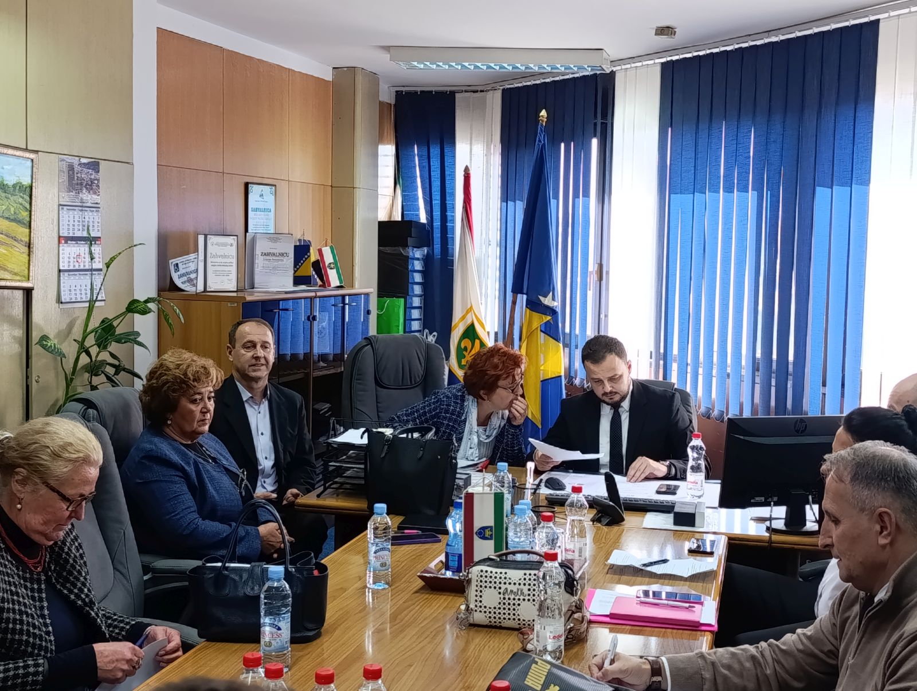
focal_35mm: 45
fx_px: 1194
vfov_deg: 32.3
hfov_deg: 42.0
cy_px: 346
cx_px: 458
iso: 400
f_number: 1.6
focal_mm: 6.14
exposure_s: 1/100
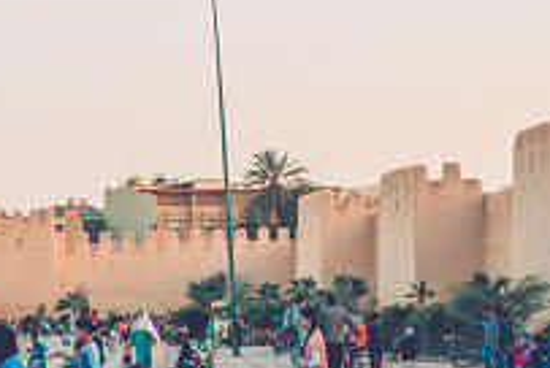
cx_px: 0
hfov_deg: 16.0
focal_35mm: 125
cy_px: 221
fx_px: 1912
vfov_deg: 11.0
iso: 640
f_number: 8
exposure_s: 1/250
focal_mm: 50
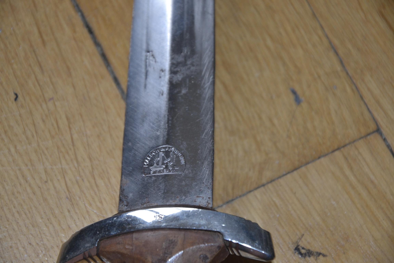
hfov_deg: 13.0
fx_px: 1724
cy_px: 132
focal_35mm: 158
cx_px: 197
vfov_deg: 8.7
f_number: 5.6
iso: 1100
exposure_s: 1/60
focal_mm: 105
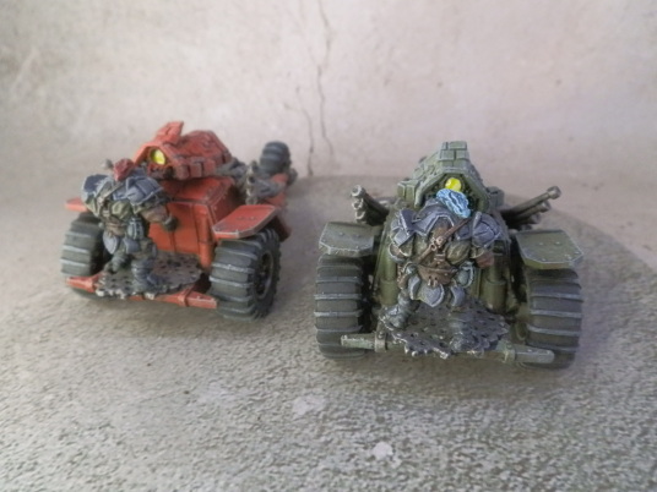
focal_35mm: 28
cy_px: 246
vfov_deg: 49.7
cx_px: 328
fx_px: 531
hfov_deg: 63.4
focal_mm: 5
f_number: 3.1
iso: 400
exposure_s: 1/100
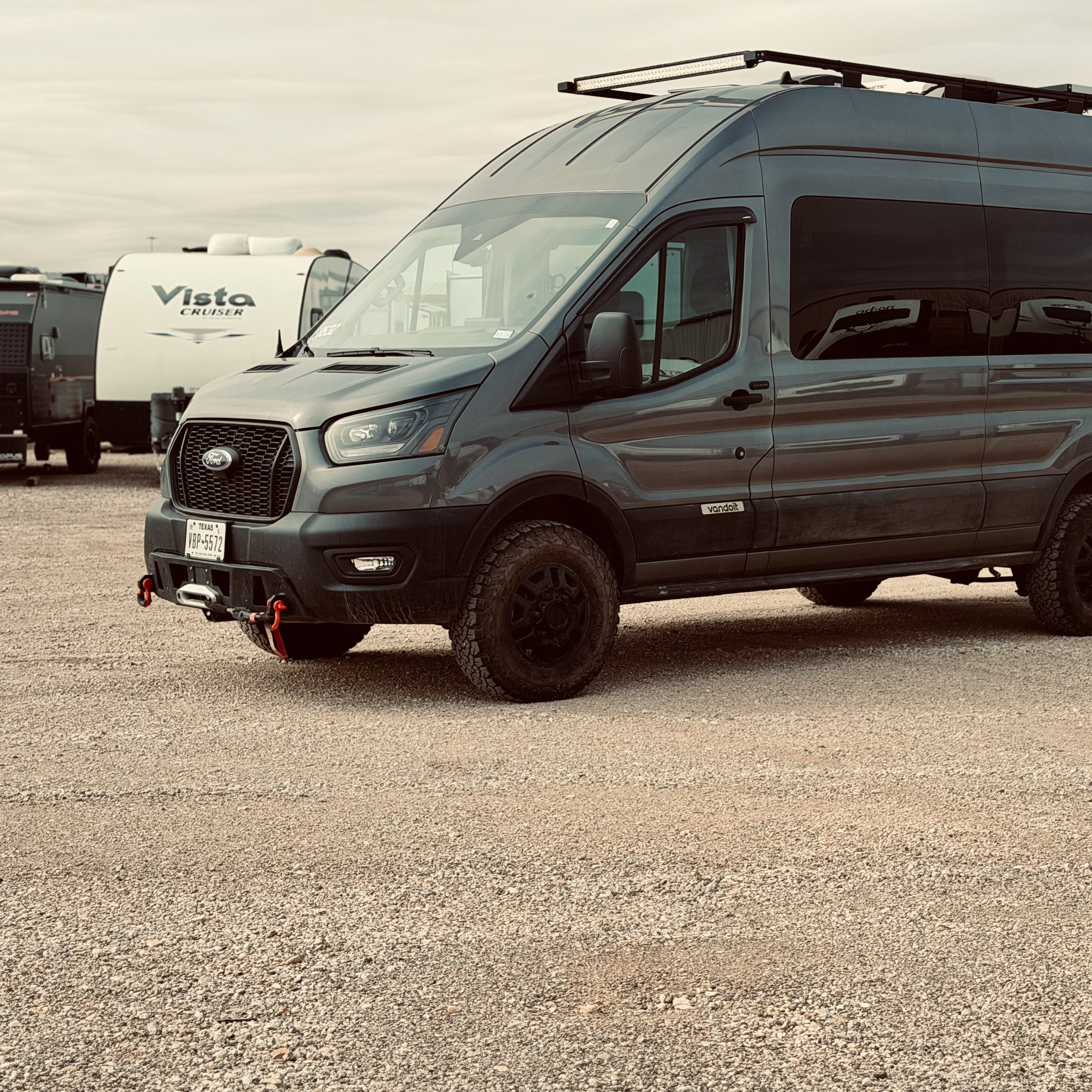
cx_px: 661
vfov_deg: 30.0
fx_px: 2034
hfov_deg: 30.0
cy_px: 549
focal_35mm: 57
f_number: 1.78
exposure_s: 1/4878
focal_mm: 6.76
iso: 64
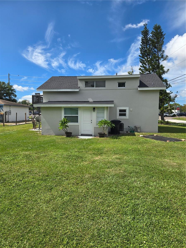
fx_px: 165
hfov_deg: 58.9
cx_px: 93
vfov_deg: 73.9
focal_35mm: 23
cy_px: 124
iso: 25
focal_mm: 5.4
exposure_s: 1/2572
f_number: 1.8
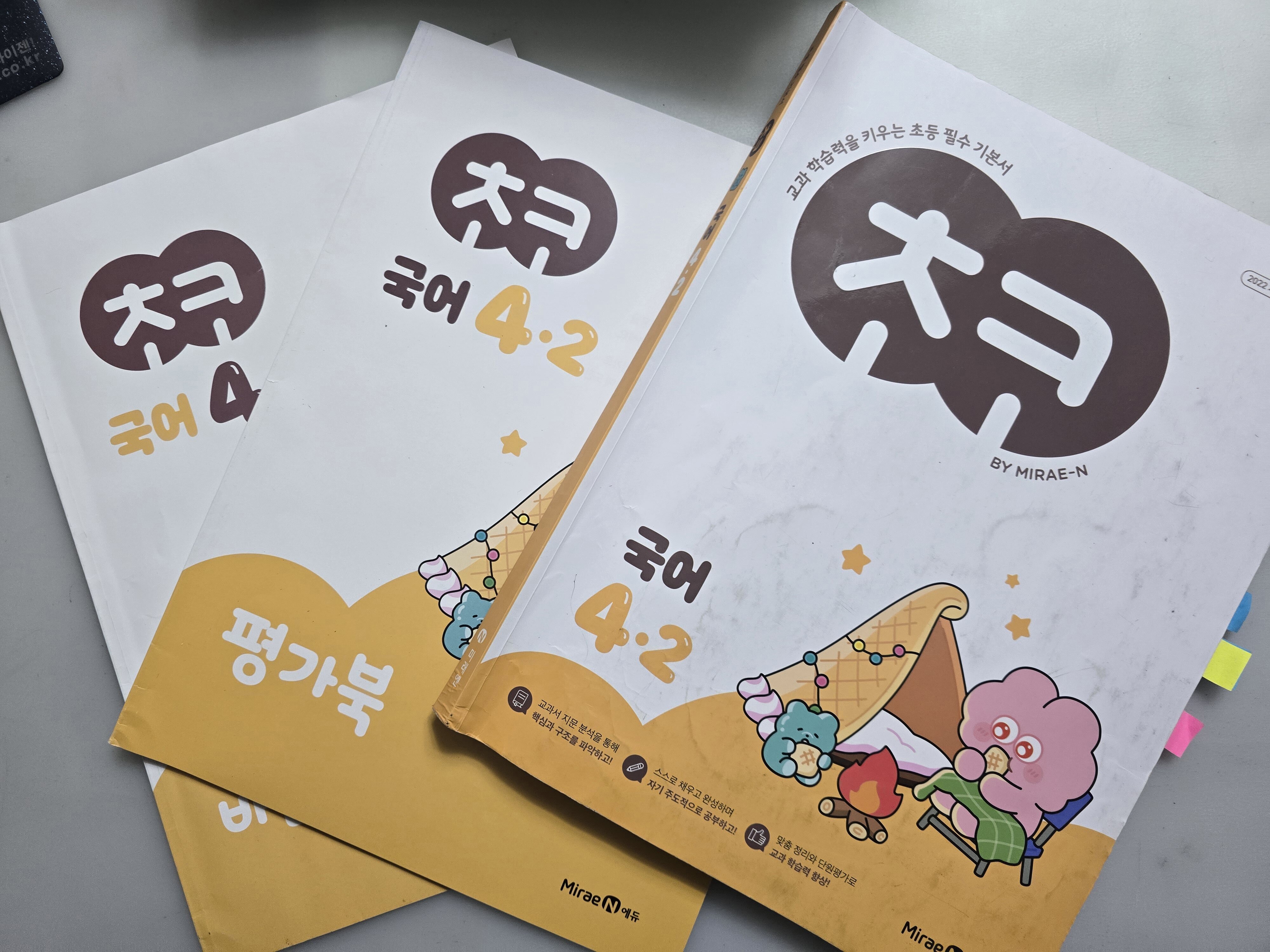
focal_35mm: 23
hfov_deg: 73.9
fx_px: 844
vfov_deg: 58.9
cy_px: 476
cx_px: 635
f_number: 1.7
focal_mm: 6.3
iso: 320
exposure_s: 1/120
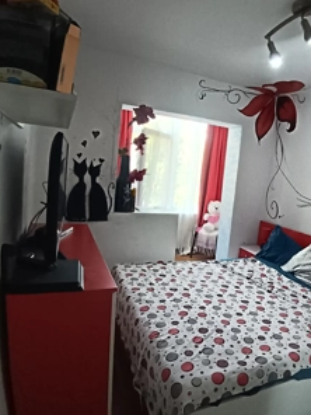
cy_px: 202
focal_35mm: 23
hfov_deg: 57.8
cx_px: 202
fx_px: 276
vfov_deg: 73.9
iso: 827
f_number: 2.2
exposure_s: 1/50
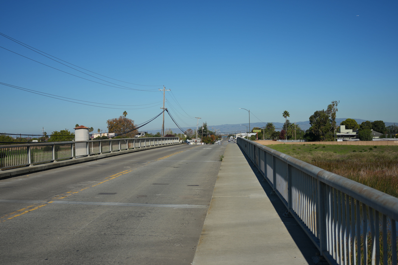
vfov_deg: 31.2
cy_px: 132
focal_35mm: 43
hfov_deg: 45.4
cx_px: 199
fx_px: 475
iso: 125
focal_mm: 43
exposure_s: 1/2000
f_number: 4.5
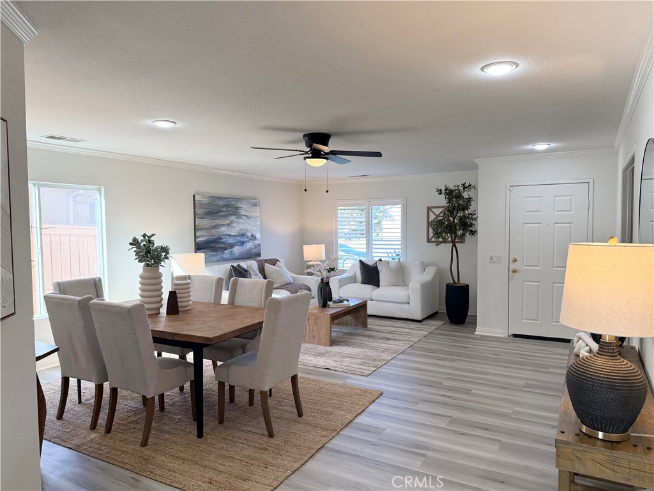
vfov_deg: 56.8
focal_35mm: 24
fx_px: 453
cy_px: 246
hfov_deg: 71.6
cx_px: 327
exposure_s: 1/240
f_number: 1.78
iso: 160
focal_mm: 6.76
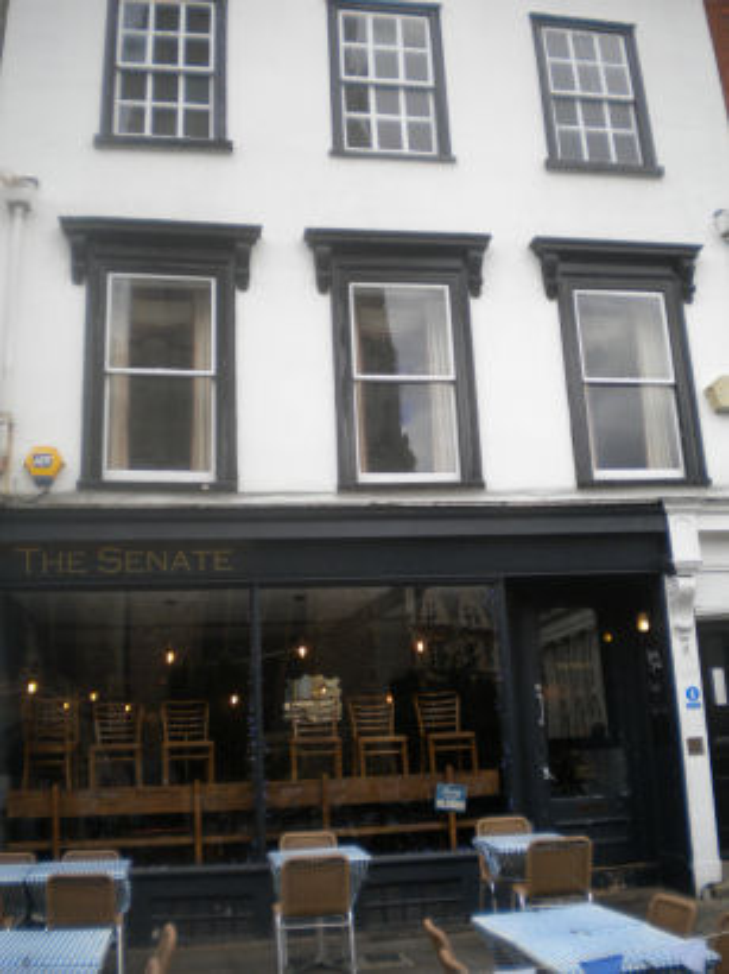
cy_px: 487
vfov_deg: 52.7
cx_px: 364
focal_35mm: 35
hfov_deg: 40.7
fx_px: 984
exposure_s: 1/499
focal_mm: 6.3
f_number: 3.1
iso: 162
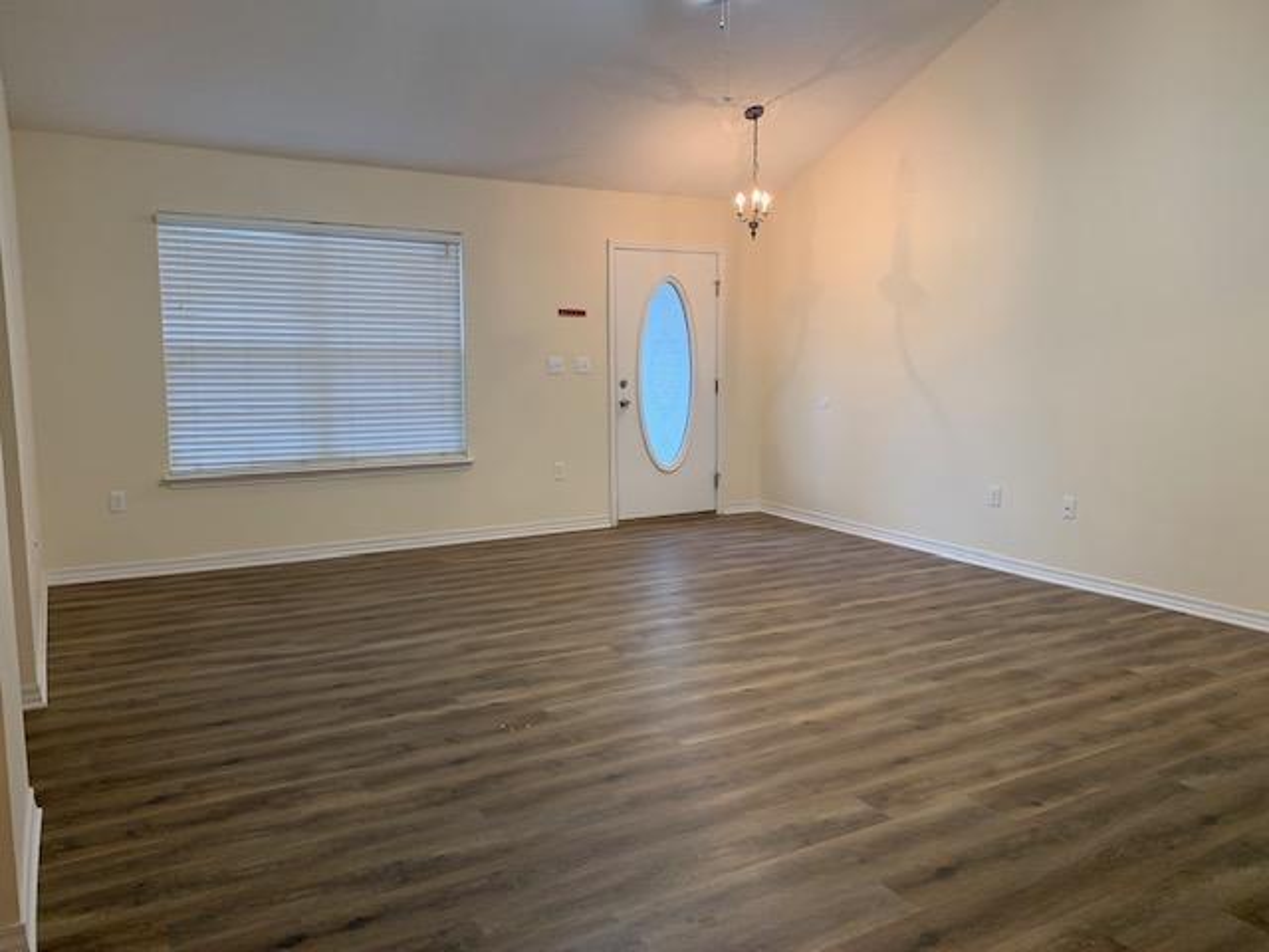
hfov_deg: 67.3
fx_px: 953
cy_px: 476
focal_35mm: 26
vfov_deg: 53.1
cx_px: 634
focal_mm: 4.25
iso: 125
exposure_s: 1/60
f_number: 1.8
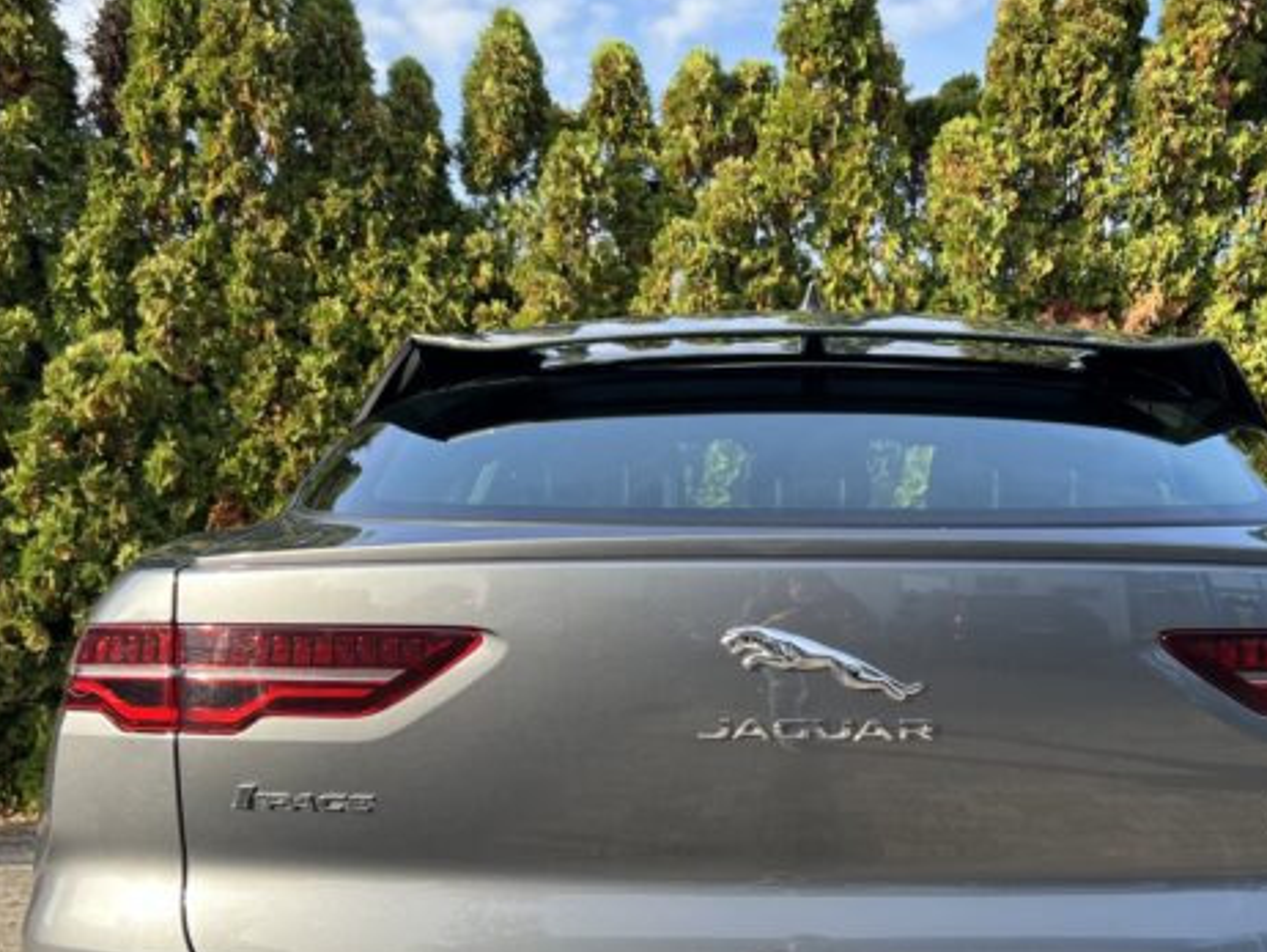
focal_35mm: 45
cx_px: 801
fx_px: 1648
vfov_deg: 31.8
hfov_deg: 41.7
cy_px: 669
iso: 50
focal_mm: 5.7
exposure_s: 1/696
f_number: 1.5
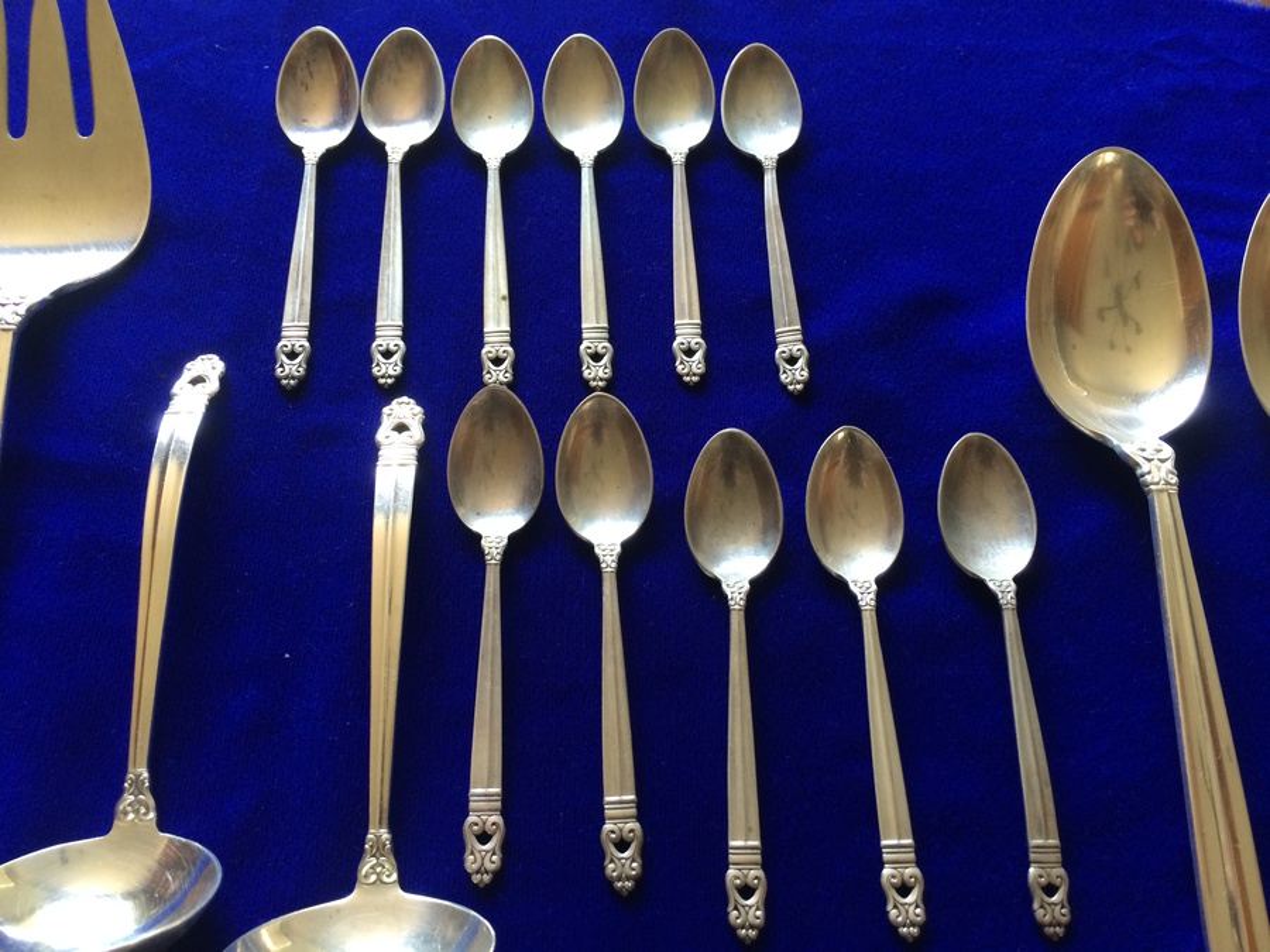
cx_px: 635
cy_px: 476
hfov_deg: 60.0
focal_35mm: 30
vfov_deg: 46.8
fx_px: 1101
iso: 100
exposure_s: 1/30
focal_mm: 4.12
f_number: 2.2
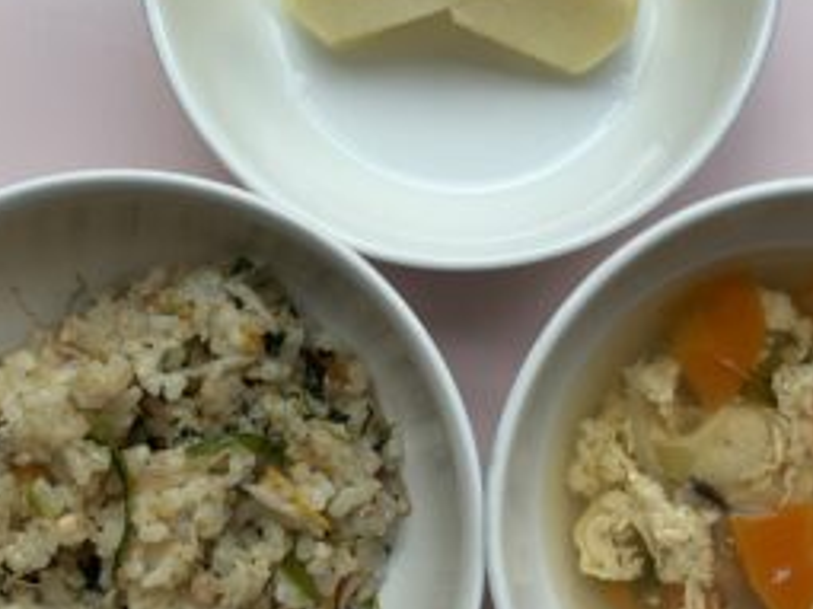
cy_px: 298
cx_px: 465
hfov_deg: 37.4
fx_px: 1197
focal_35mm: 51
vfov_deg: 28.5
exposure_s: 1/260
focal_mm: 4.25
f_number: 1.8
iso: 25
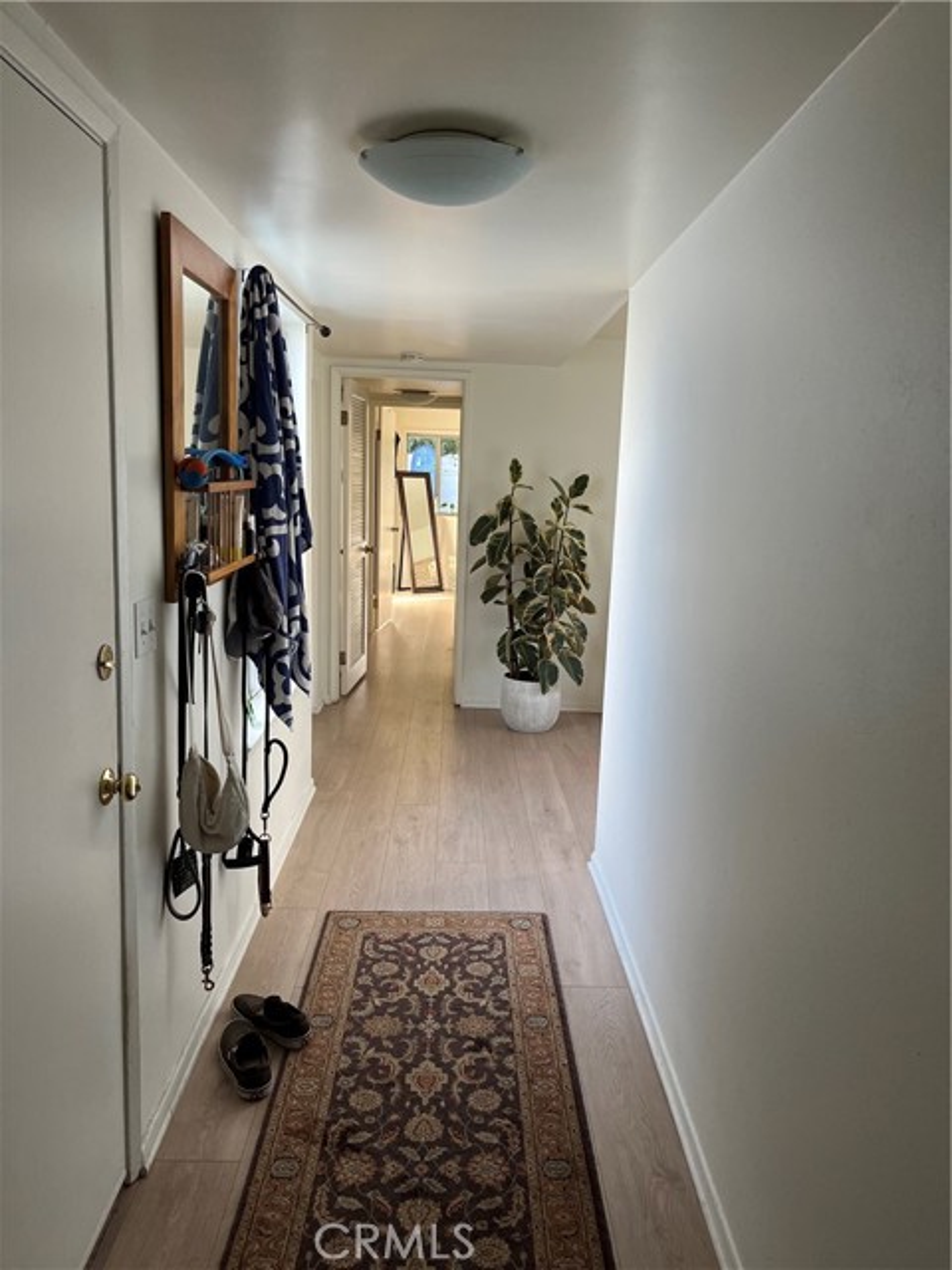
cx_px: 476
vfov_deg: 67.3
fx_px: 953
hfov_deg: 53.1
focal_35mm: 26
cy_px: 635
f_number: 1.6
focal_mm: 5.1
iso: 125
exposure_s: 1/121
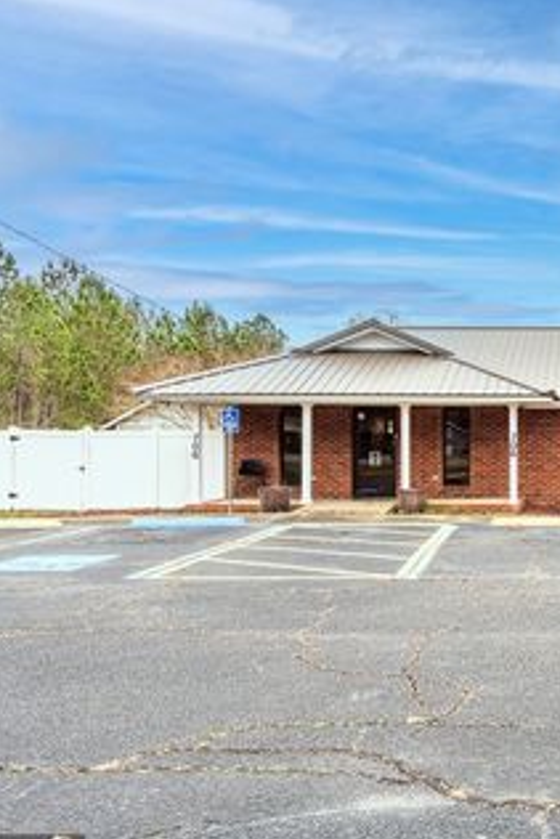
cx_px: 616
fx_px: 886
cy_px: 435
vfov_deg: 50.7
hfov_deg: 31.2
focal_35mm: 38
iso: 250
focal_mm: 24
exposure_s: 1/3200
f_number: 10
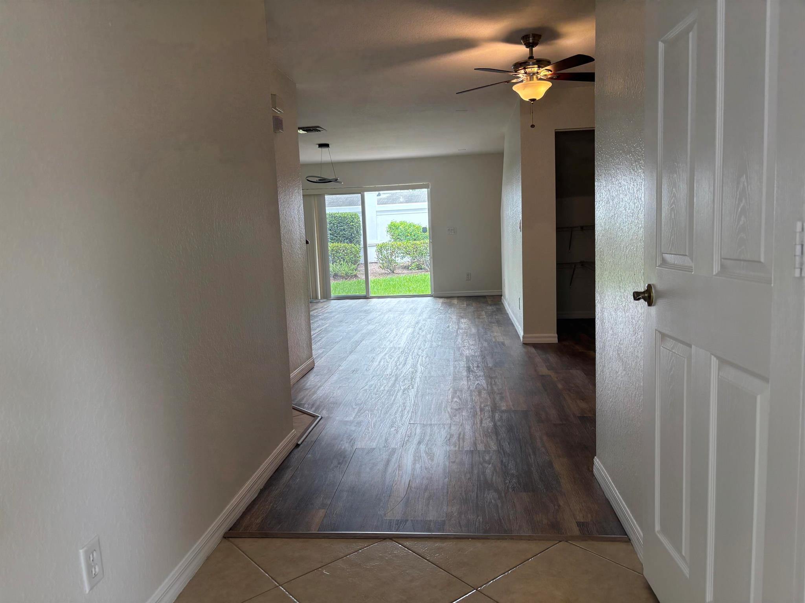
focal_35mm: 26
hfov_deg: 67.3
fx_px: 605
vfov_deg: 53.1
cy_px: 302
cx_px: 402
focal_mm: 5.96
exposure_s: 1/120
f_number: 1.6
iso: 80
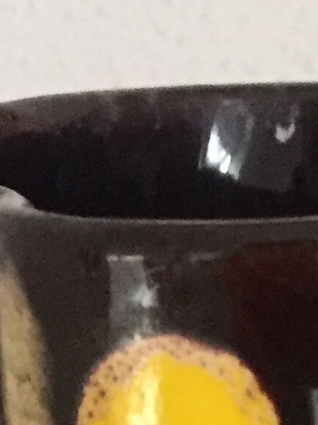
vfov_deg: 11.1
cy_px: 802
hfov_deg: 9.0
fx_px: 2023
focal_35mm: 165
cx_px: 277
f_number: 2.2
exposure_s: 1/17
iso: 400
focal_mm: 4.15
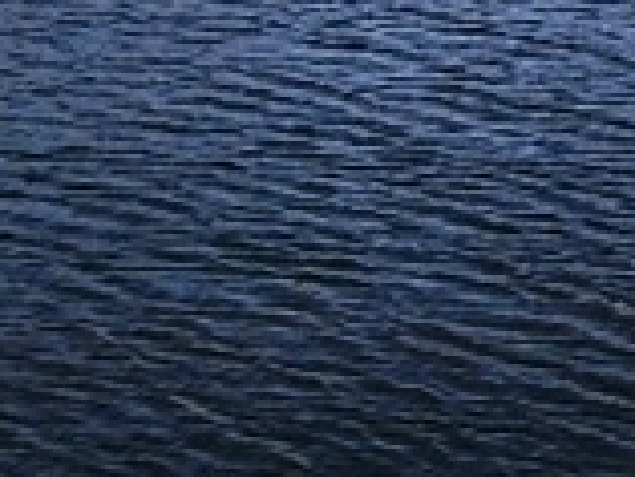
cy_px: -340
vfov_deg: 9.3
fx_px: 2809
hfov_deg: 12.6
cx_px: 781
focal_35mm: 153
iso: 80
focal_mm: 7.1
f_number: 3.2
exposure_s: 1/320
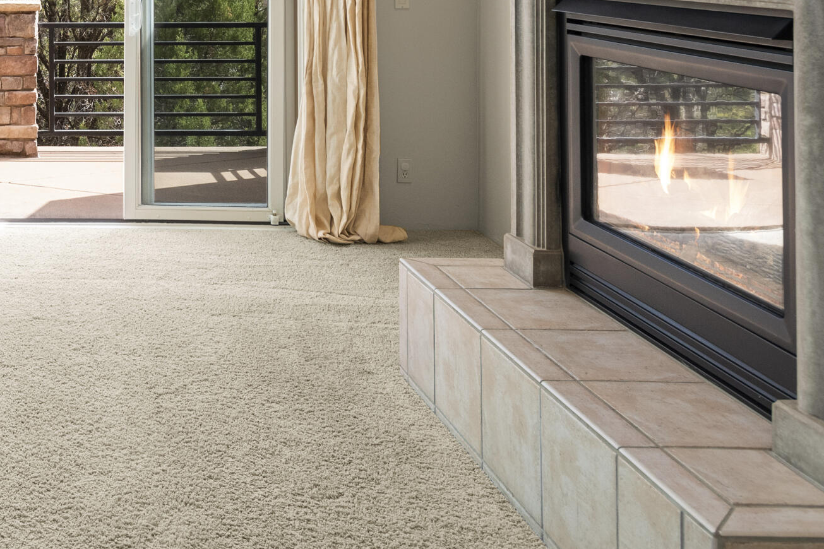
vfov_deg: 27.0
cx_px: 12
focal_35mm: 46
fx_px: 1053
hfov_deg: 38.3
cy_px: -44
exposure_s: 1/40
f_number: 7.1
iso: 500
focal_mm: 20
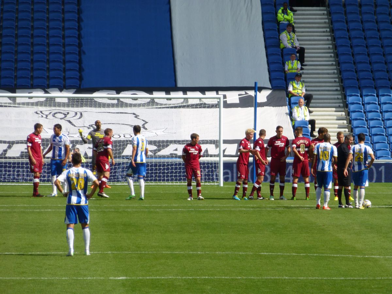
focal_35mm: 409
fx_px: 4632
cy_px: 147
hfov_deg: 4.8
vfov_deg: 3.6
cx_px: 196
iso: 100
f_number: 6
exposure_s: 1/500
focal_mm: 73.1
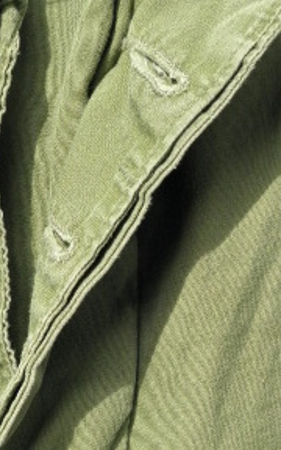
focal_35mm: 80
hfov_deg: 16.0
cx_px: 5
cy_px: 250
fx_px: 980
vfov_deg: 25.8
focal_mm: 6.2
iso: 200
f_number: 3.7
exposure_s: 1/500
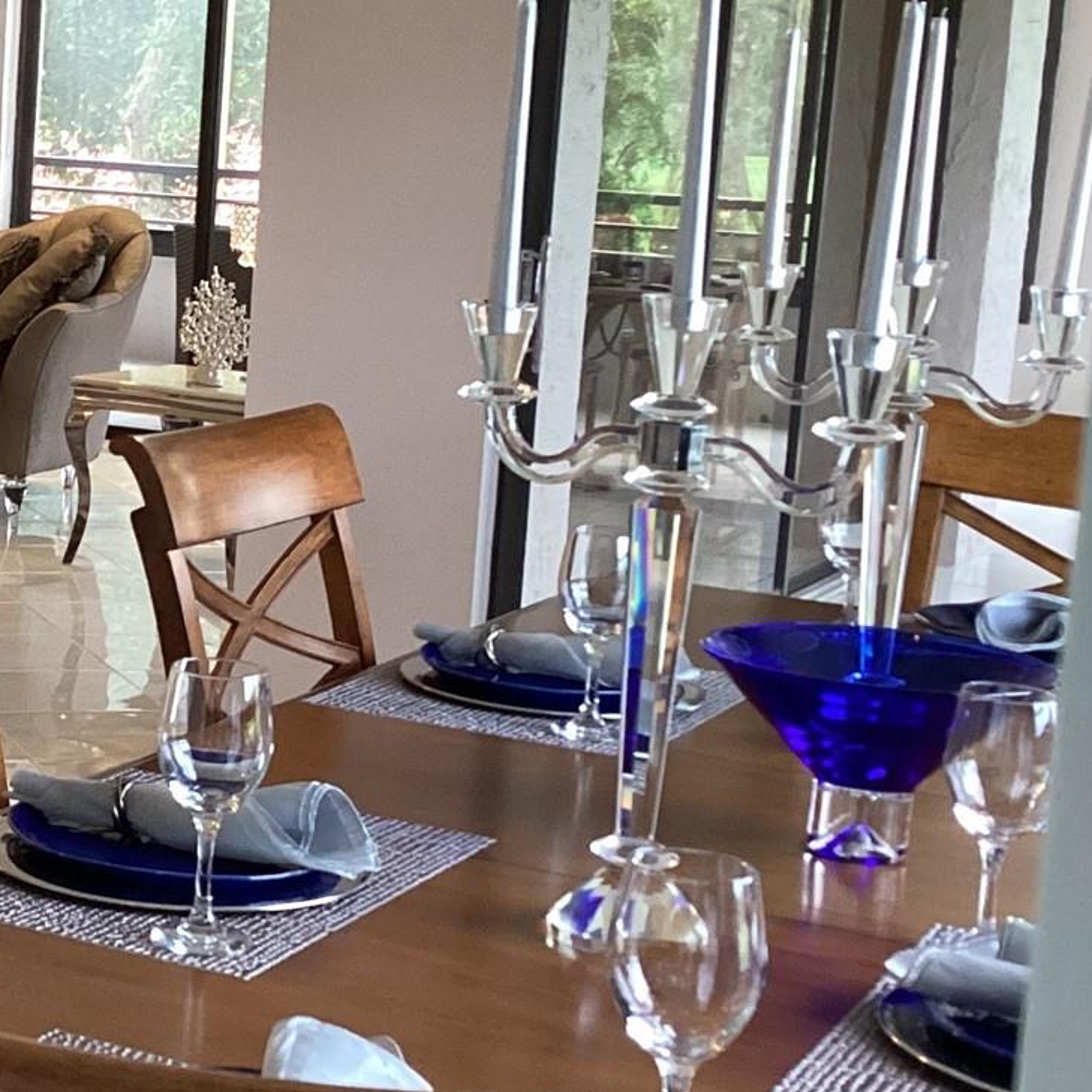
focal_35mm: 77
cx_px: -3
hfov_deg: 21.7
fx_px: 2748
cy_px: 503
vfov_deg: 22.5
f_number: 2.4
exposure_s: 1/60
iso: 250
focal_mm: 3.3
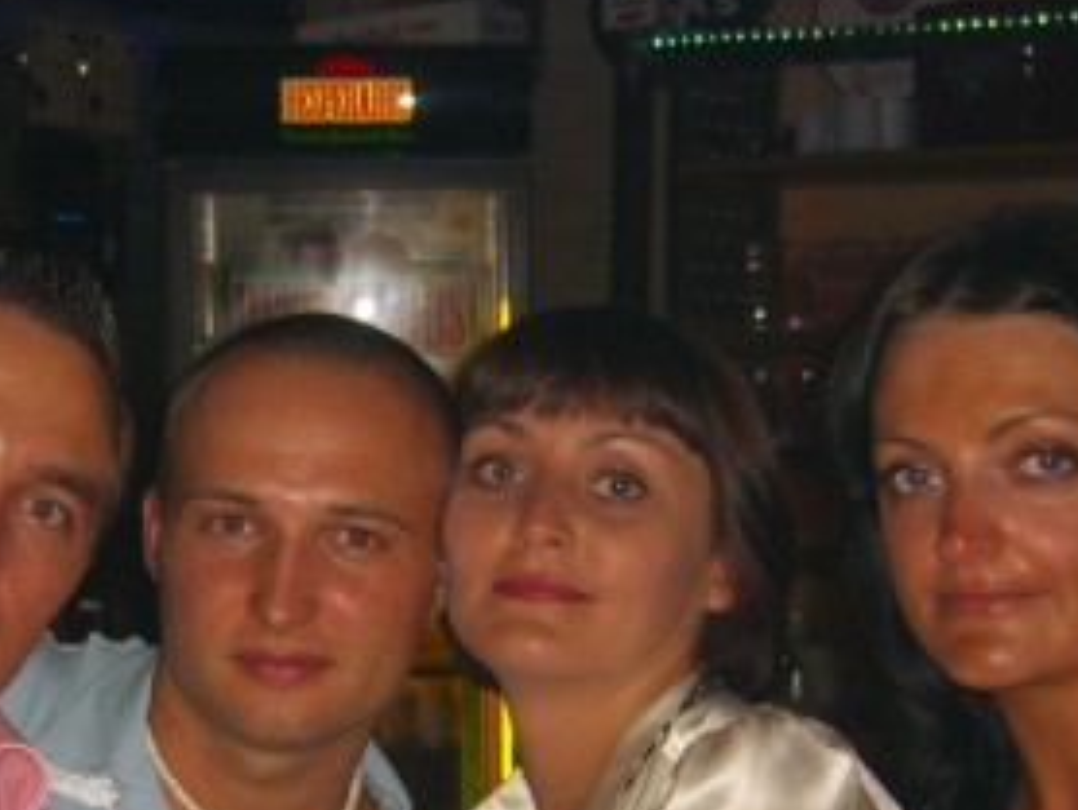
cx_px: 415
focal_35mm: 82
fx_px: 2556
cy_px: 752
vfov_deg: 17.7
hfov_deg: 23.8
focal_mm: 7.9
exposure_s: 1/60
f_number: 2.8
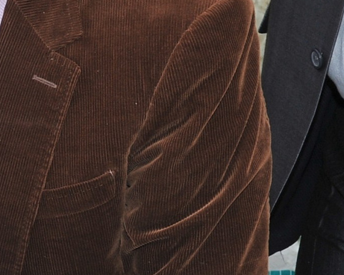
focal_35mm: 202
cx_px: -419
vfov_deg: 7.7
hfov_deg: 8.8
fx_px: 2057
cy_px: 80
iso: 500
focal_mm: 46
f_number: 14
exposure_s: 1/250
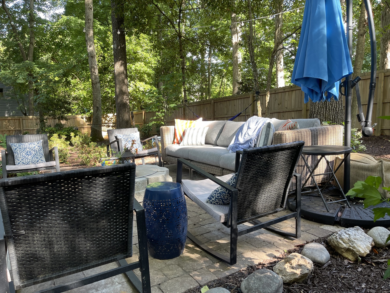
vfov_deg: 53.1
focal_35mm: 26
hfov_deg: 67.3
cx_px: 195
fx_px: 293
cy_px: 146
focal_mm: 5.1
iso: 64
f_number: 1.6
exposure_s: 1/121
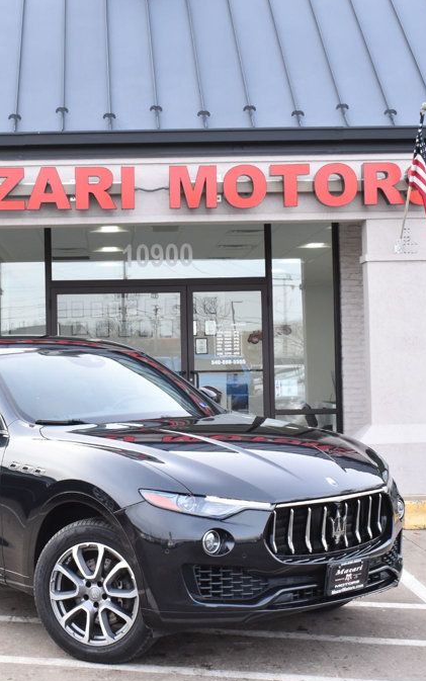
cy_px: 343
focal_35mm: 63
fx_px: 1165
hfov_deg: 20.6
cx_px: 129
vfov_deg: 32.6
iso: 400
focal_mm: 27
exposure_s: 1/125
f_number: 8
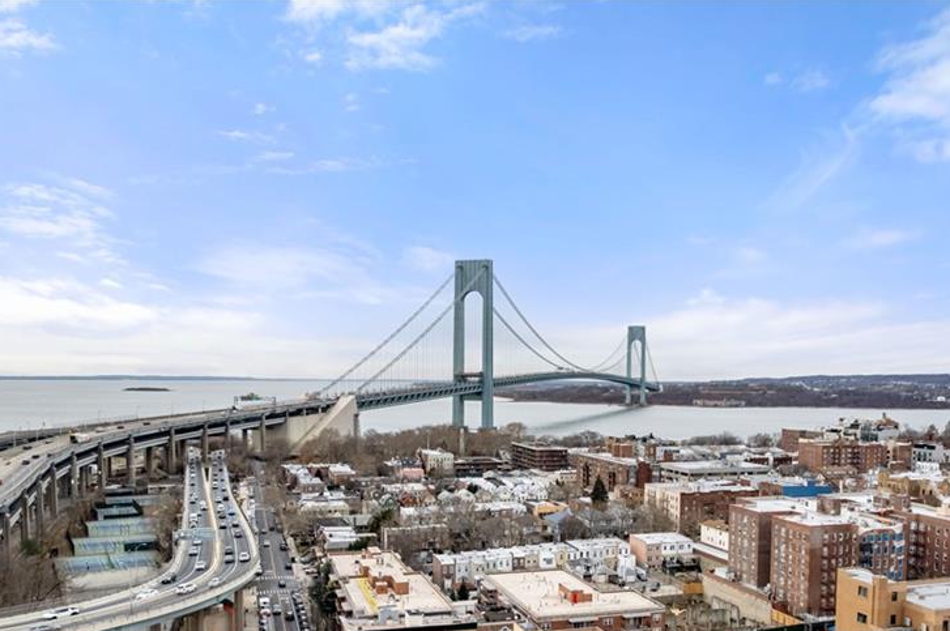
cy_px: 442
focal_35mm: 31
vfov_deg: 41.4
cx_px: 516
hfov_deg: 60.2
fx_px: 817
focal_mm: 8.38
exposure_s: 1/2000
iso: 130
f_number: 2.4
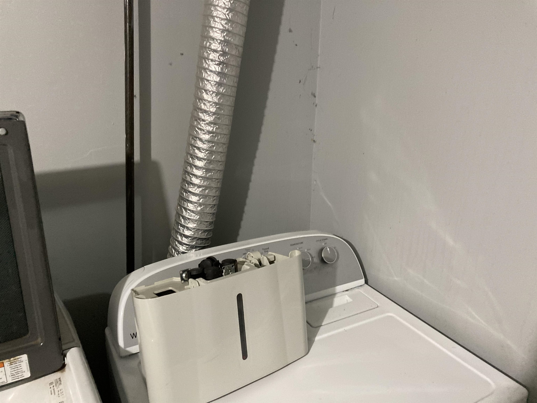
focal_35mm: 28
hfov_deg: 63.4
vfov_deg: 49.7
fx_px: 434
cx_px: 268
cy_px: 202
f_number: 1.8
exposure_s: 1/40
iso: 400
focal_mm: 3.99
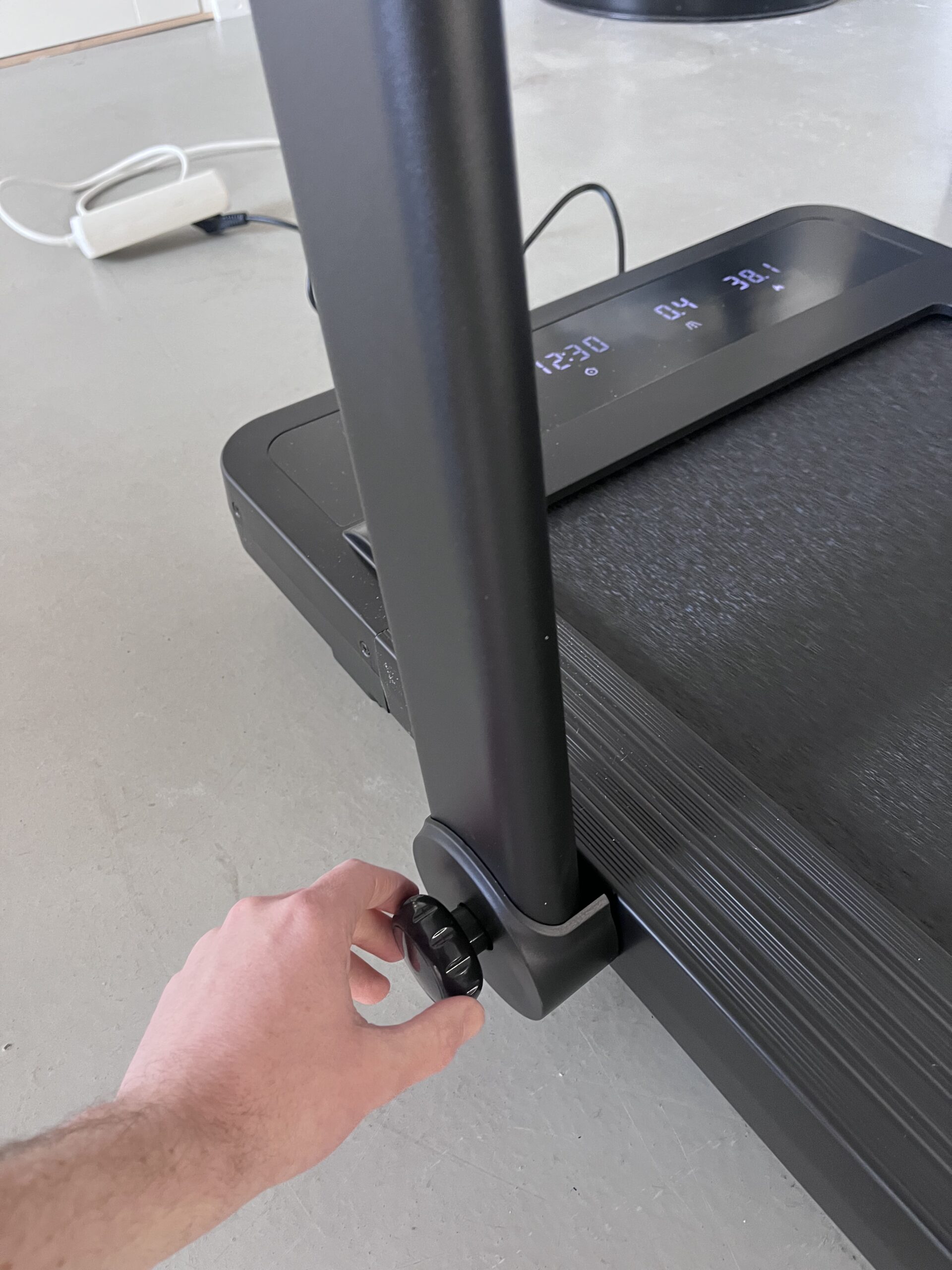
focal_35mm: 26
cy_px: 635
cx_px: 476
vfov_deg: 67.3
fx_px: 953
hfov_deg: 53.1
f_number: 1.6
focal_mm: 5.1
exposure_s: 1/50
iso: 320
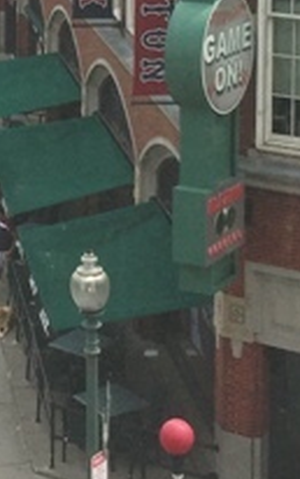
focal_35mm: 122
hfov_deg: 10.6
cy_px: -105
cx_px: -35
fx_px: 1594
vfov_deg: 16.4
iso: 32
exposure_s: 1/2825
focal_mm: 4.15
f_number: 2.2
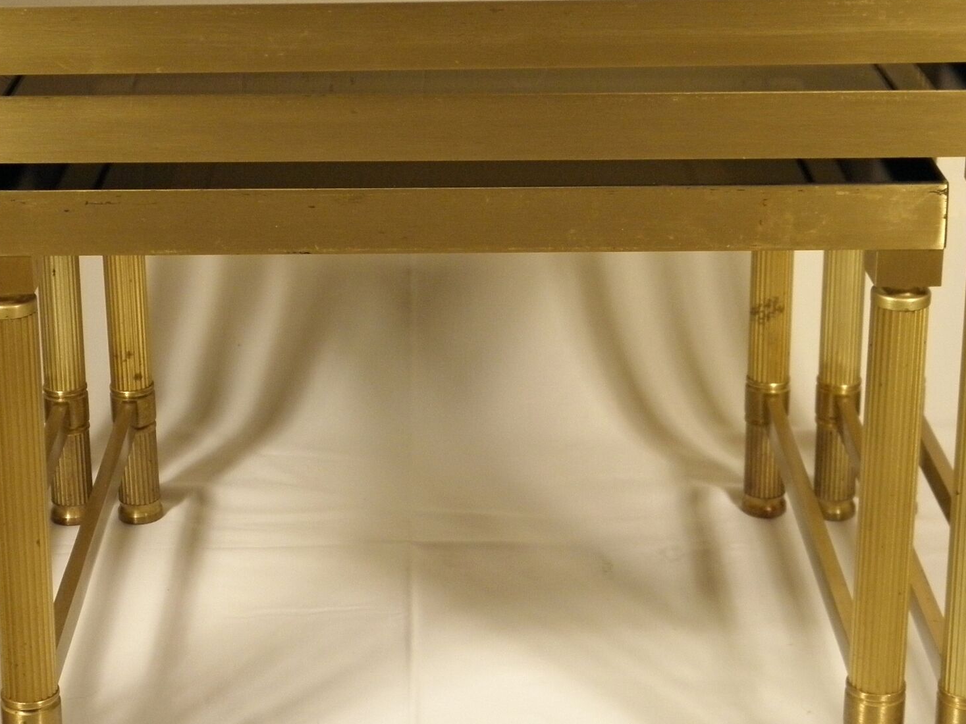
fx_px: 2288
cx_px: 444
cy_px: 328
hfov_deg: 23.8
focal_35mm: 82
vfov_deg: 18.0
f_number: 3.9
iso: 200
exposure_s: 1/30
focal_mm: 8.6
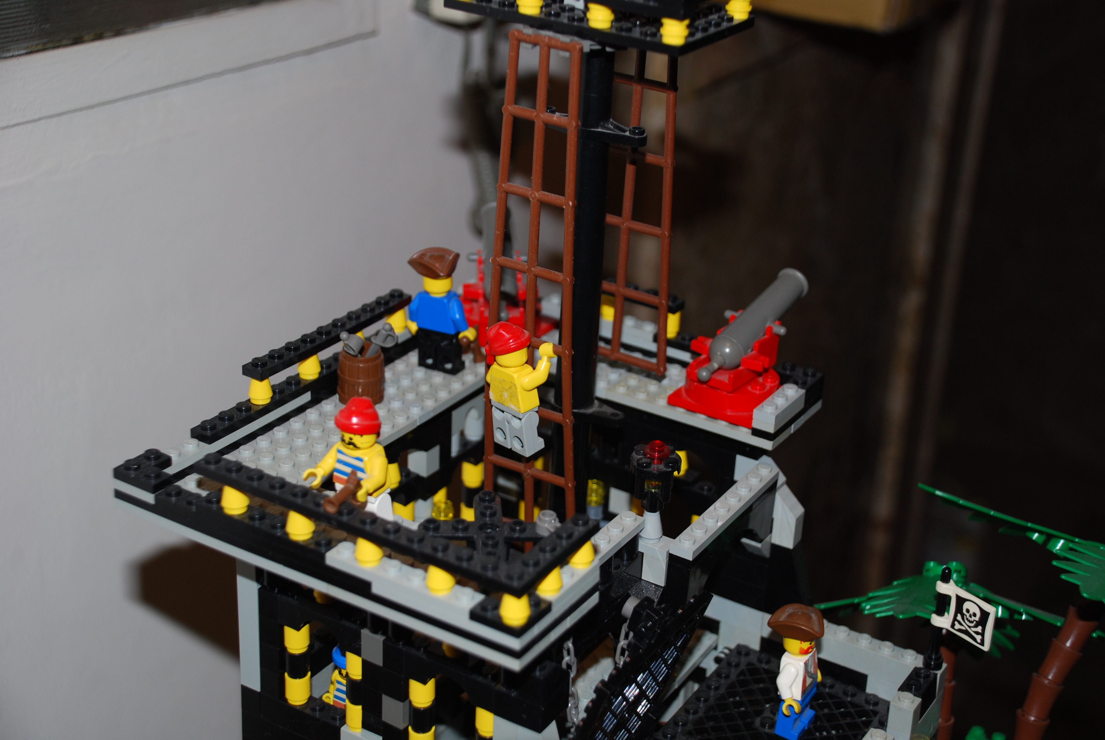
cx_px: 552
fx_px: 1752
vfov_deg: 23.8
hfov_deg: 35.0
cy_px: 370
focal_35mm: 57
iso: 200
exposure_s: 1/60
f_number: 4.5
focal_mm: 38
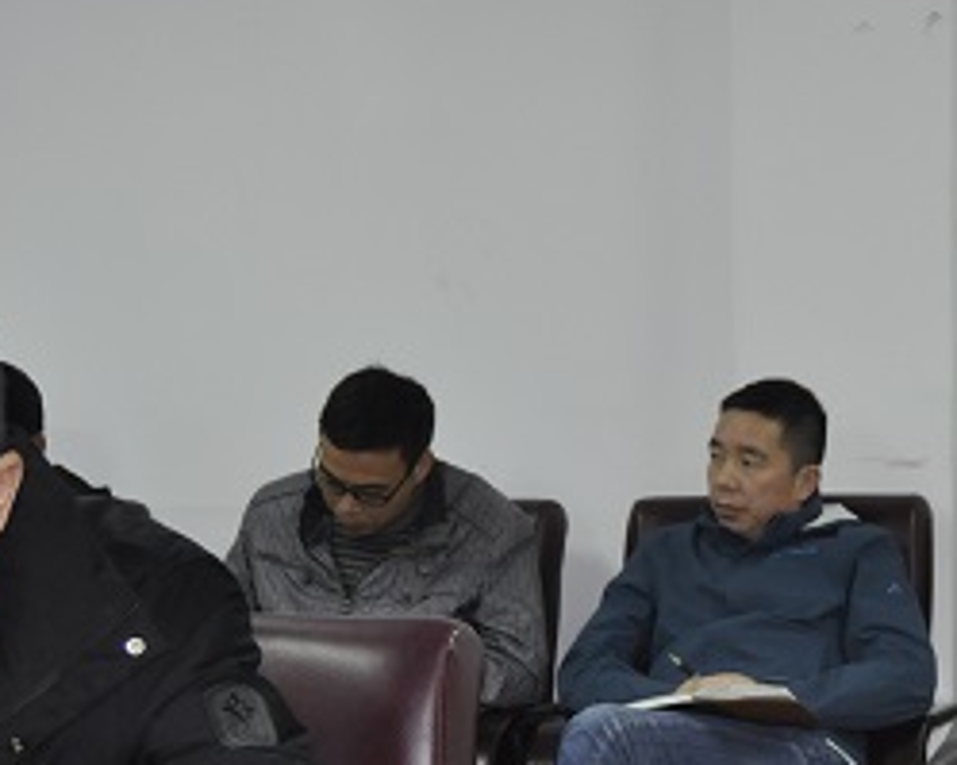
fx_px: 2778
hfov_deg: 19.3
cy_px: 584
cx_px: 803
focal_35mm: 98
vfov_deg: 15.6
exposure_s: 1/60
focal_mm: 29
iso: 800
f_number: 4
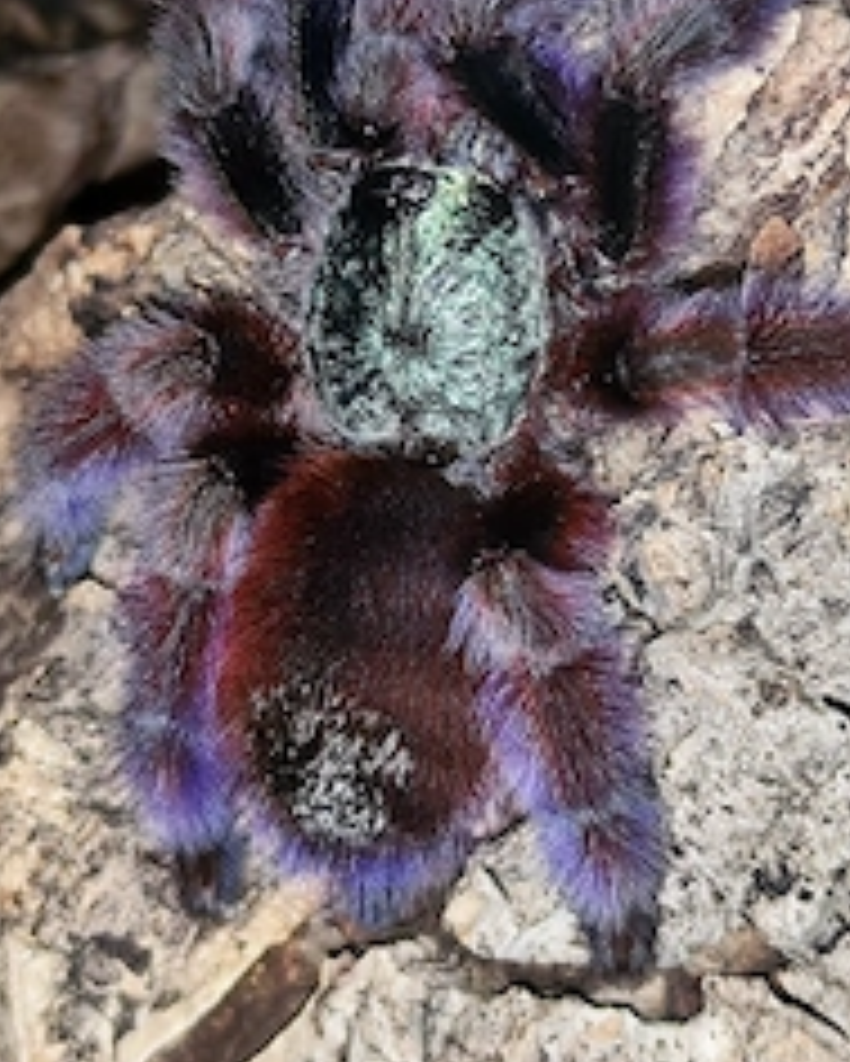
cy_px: 410
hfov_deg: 39.2
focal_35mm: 38
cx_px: 432
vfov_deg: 47.6
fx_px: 1194
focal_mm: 7.01
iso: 1443
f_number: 1.69
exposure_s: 1/50
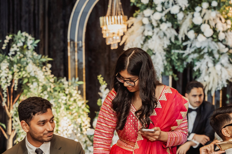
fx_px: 857
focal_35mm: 133
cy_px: 109
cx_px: 121
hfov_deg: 15.4
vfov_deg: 10.3
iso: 1600
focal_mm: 70
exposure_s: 1/160
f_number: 2.8
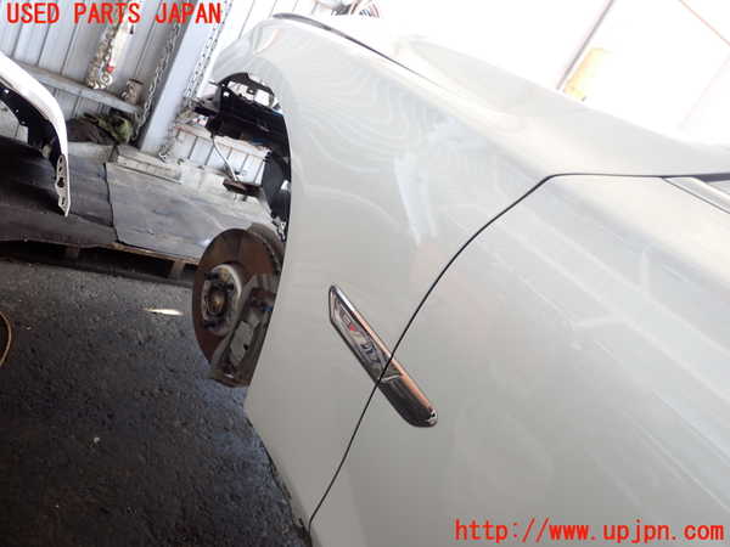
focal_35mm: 30
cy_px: 274
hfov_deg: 60.0
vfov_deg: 46.8
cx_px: 365
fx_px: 633
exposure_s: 1/60
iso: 160
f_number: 2.3
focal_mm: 5.4
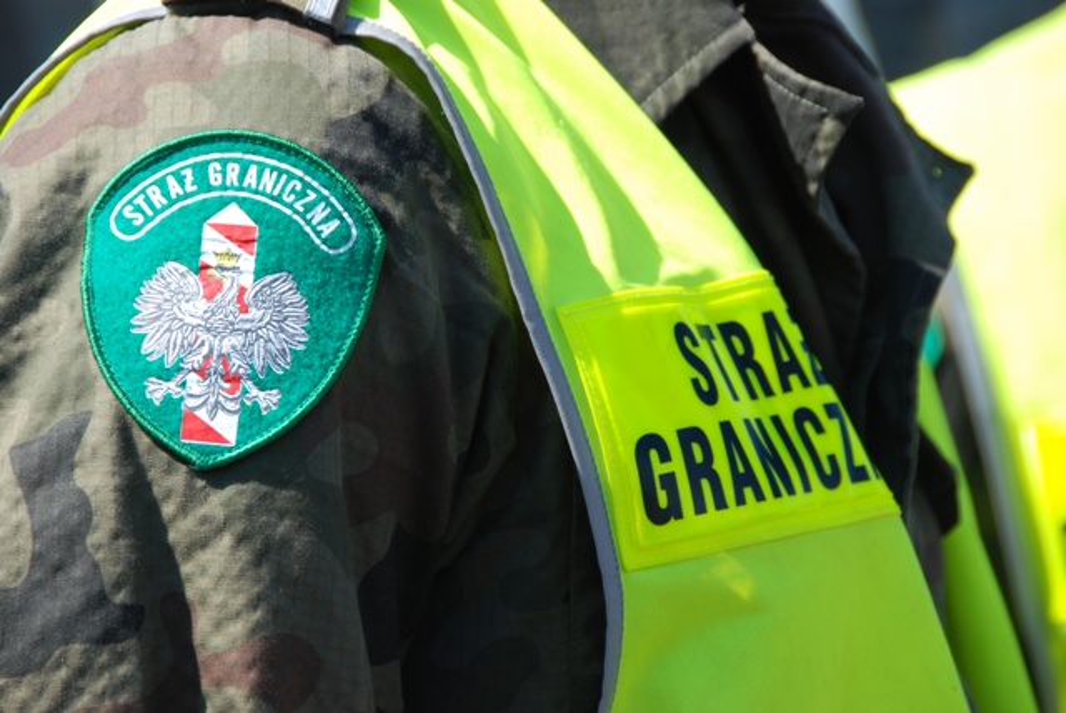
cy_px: 356
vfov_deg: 4.6
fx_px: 8891
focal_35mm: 300
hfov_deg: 6.9
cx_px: 533
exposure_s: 1/320
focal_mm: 200
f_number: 7.1
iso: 200
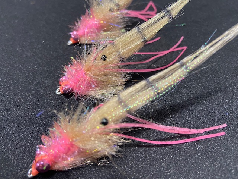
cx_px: 119
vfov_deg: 53.1
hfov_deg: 67.3
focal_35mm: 26
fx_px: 179
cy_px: 90
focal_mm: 4.25
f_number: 1.8
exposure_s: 1/40
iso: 400
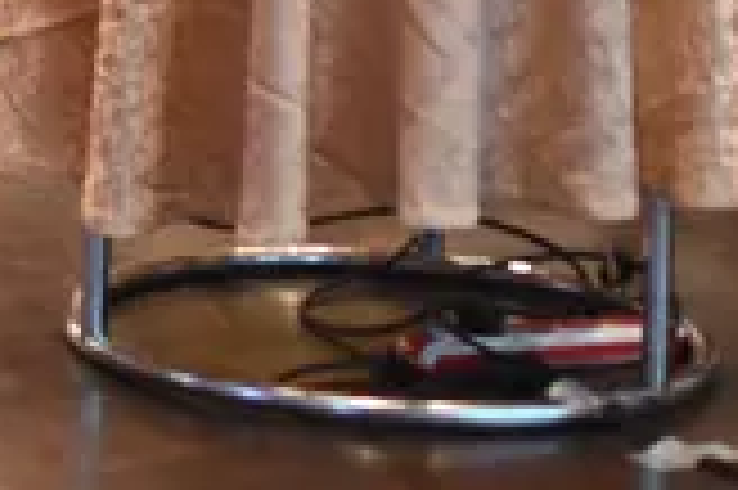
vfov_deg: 4.8
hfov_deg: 7.2
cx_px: -747
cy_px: -829
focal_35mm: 274
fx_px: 5611
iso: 800
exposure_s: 1/100
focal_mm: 35
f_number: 1.4
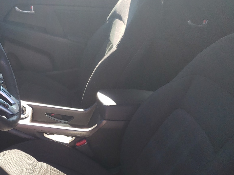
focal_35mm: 45
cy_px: 129
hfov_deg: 39.8
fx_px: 304
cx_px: 37
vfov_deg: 31.7
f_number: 1.5
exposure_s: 1/417
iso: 50
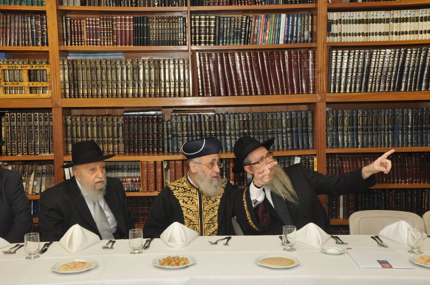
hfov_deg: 42.4
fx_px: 555
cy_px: 142
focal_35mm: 46
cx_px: 215
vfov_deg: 28.9
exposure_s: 1/60
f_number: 9
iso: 1250
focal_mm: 31
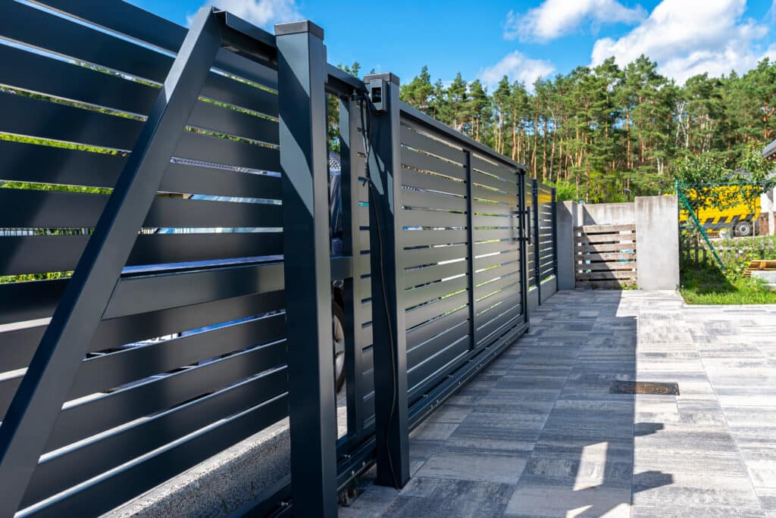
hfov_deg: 54.4
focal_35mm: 35
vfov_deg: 37.9
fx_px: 755
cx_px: 388
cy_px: 259
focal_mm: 35
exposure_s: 1/100
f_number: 8
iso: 100
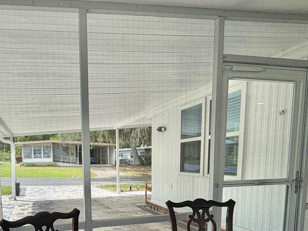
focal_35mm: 27
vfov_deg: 48.2
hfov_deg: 62.9
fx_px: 240
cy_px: 188
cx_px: 91
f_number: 2.2
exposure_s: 1/502
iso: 50
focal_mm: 2.22
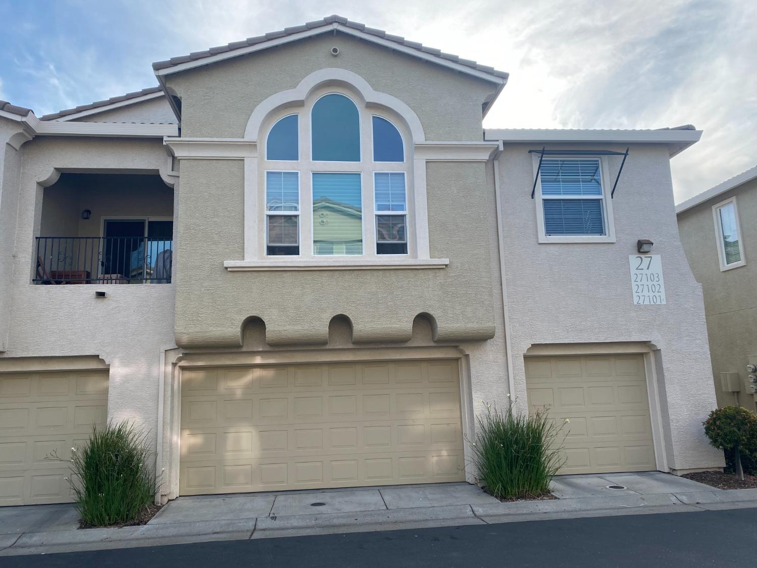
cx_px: 378
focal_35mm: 26
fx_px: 569
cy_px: 284
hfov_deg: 67.3
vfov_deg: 53.1
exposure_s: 1/973
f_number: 1.8
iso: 32
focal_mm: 4.25
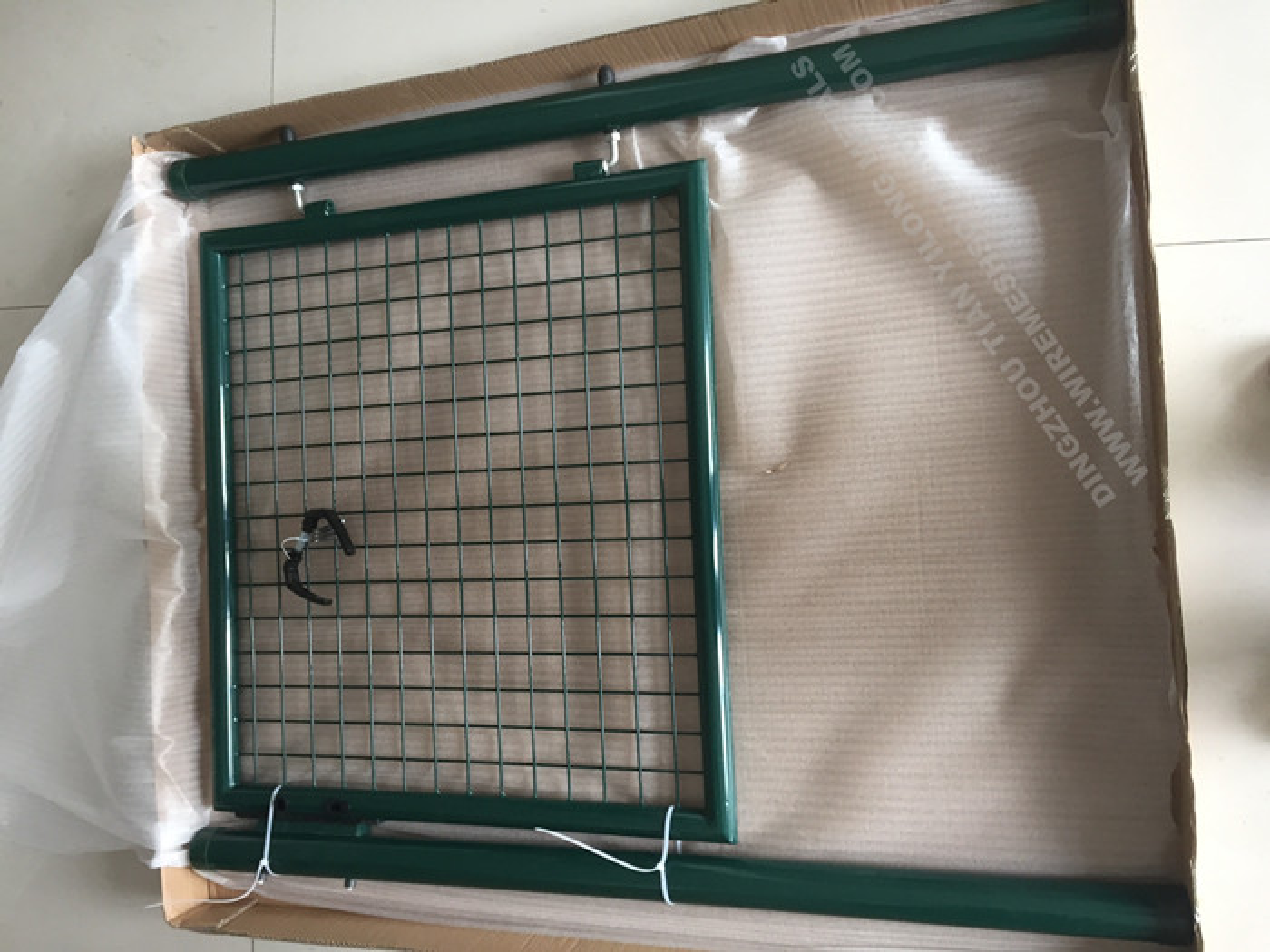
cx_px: 635
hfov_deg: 61.7
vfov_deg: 48.2
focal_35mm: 29
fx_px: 1064
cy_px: 476
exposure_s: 1/30
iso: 50
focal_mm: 4.15
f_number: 2.2
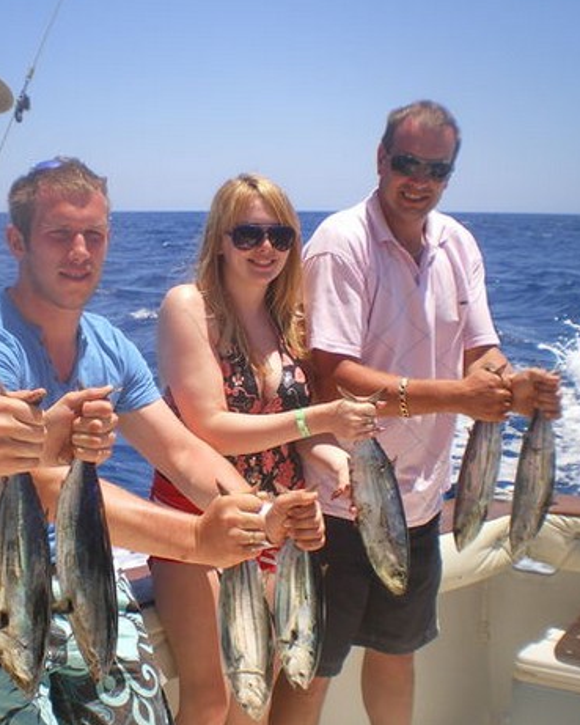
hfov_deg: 31.1
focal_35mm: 48
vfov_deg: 38.8
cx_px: 178
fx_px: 1030
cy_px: 357
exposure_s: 1/400
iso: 50
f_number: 4.6
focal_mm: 6.3
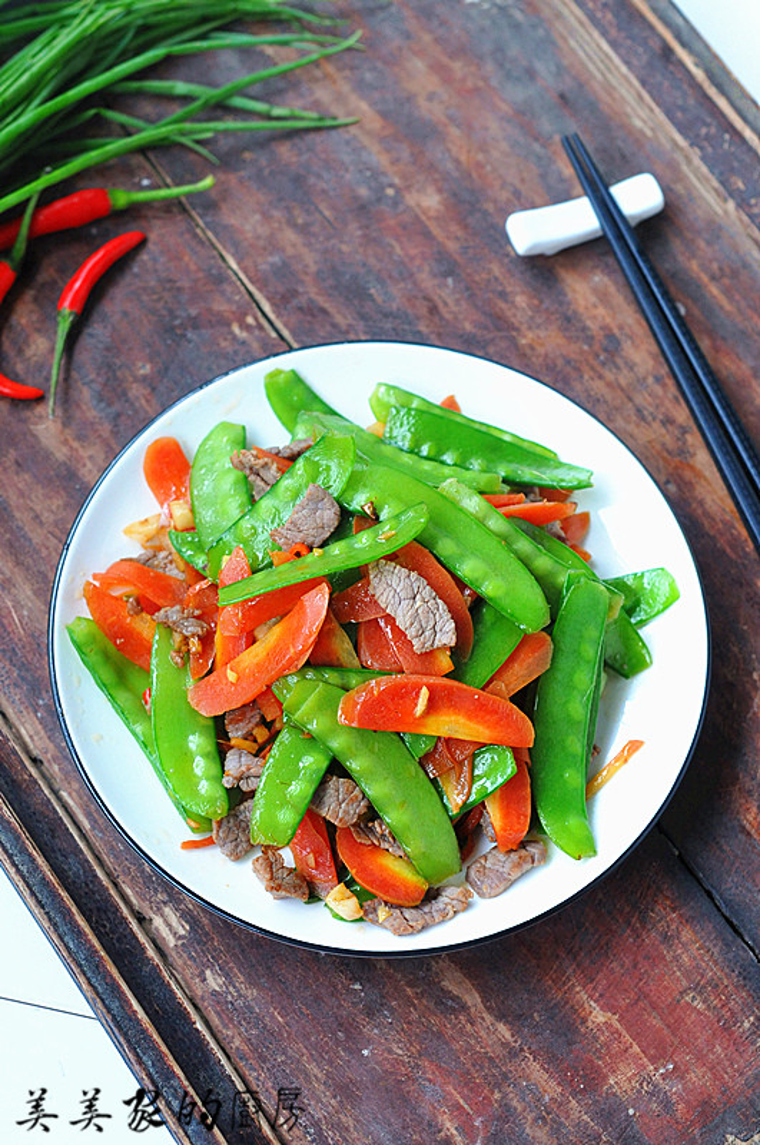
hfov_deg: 18.1
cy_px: 572
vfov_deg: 27.0
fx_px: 2382
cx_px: 380
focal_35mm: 75
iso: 800
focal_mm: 50
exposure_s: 1/50
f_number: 3.5
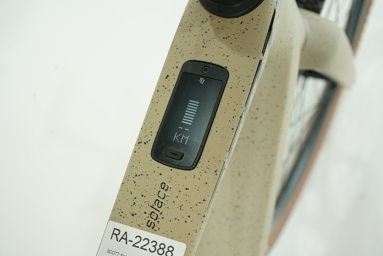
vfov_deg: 30.5
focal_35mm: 44
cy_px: 128
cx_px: 192
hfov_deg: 44.5
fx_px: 468
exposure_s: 1/200
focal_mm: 44
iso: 2500
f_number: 6.3
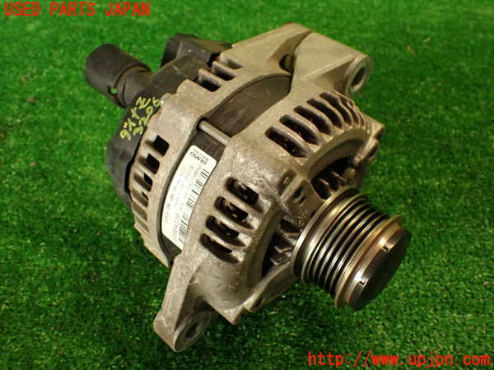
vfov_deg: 44.2
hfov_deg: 56.8
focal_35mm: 32
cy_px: 185
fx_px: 457
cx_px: 247
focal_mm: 5.79
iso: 250
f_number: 2.4
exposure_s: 1/30
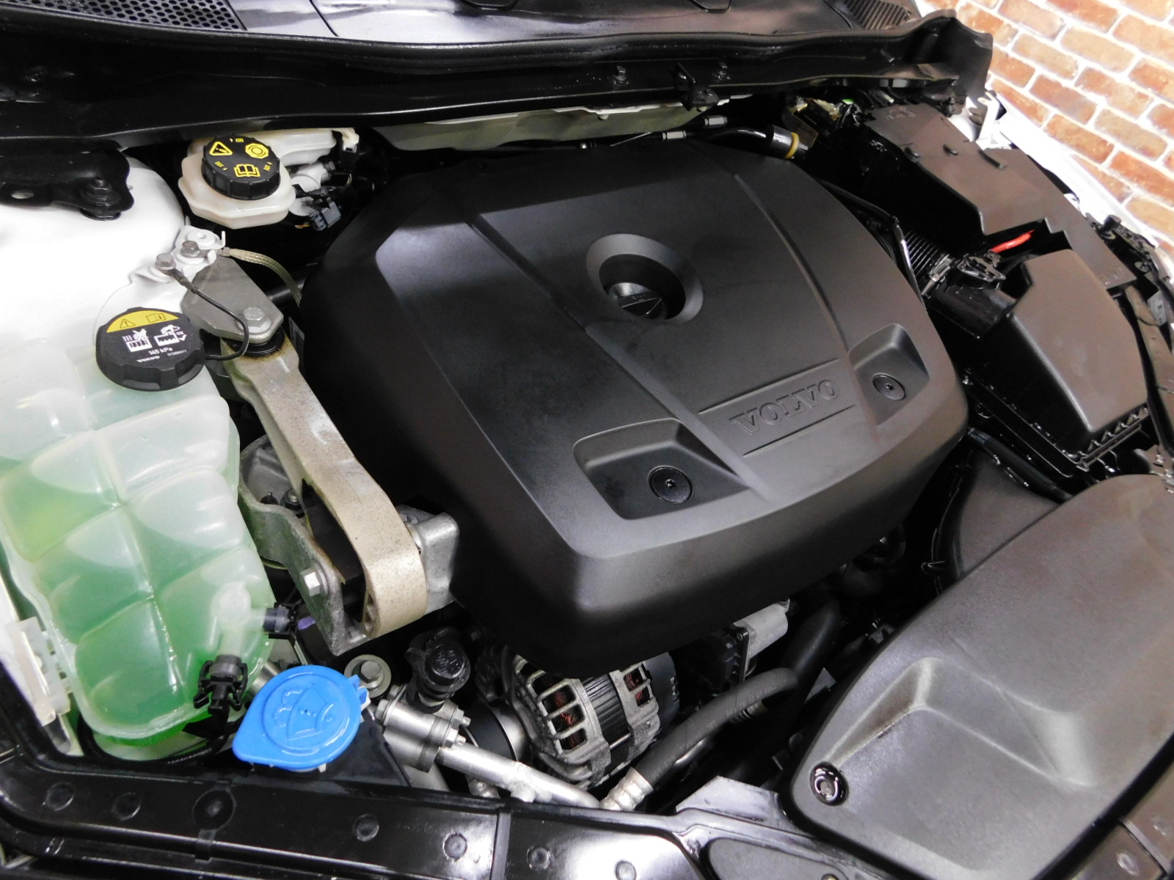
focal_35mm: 23
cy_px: 440
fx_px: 780
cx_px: 587
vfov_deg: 58.9
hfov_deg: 73.9
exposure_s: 1/15
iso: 400
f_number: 3
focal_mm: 4
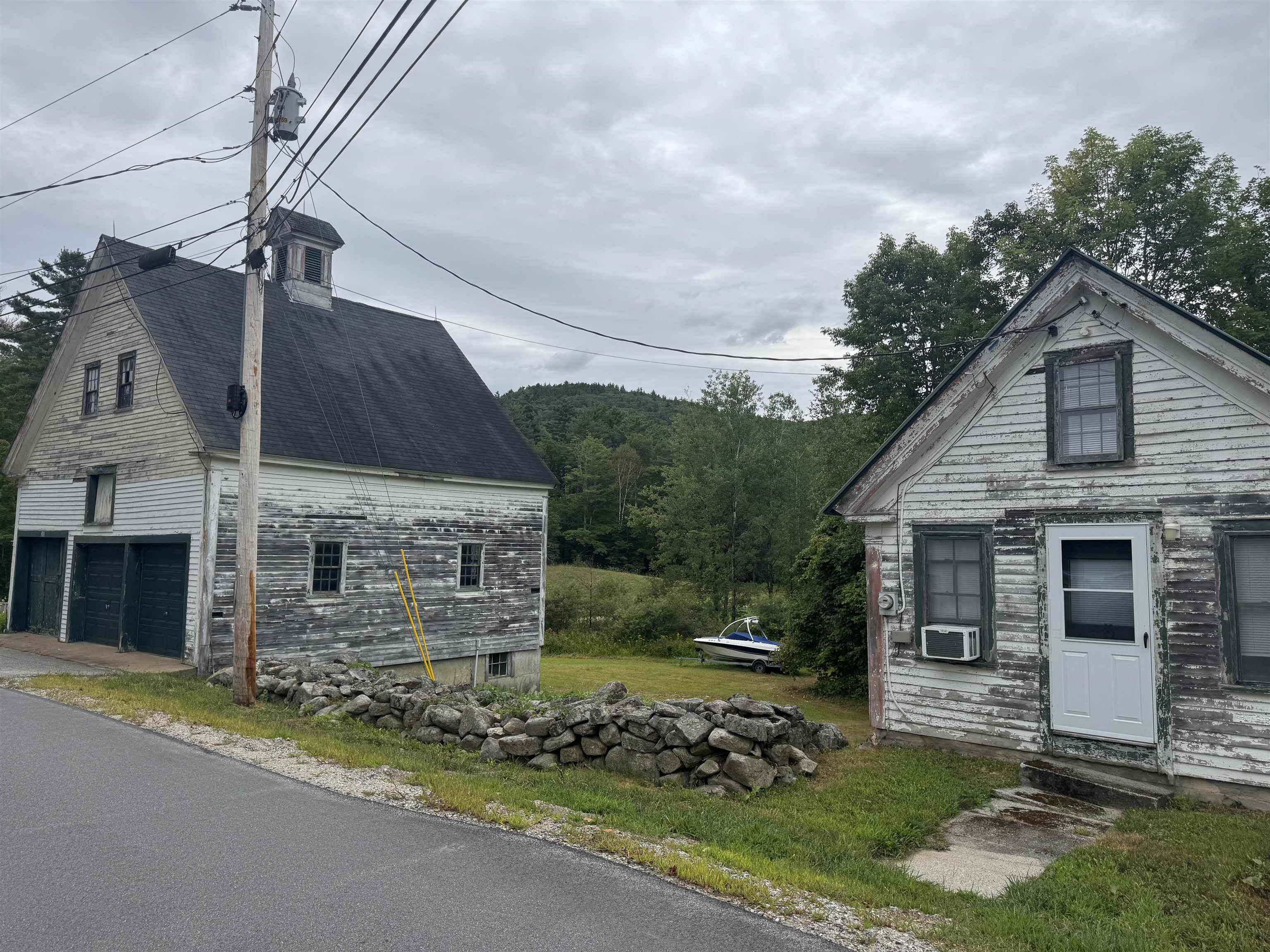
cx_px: 635
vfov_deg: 56.8
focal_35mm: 24
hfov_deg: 71.6
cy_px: 476
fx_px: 881
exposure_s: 1/2710
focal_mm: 6.76
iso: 80
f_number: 1.78
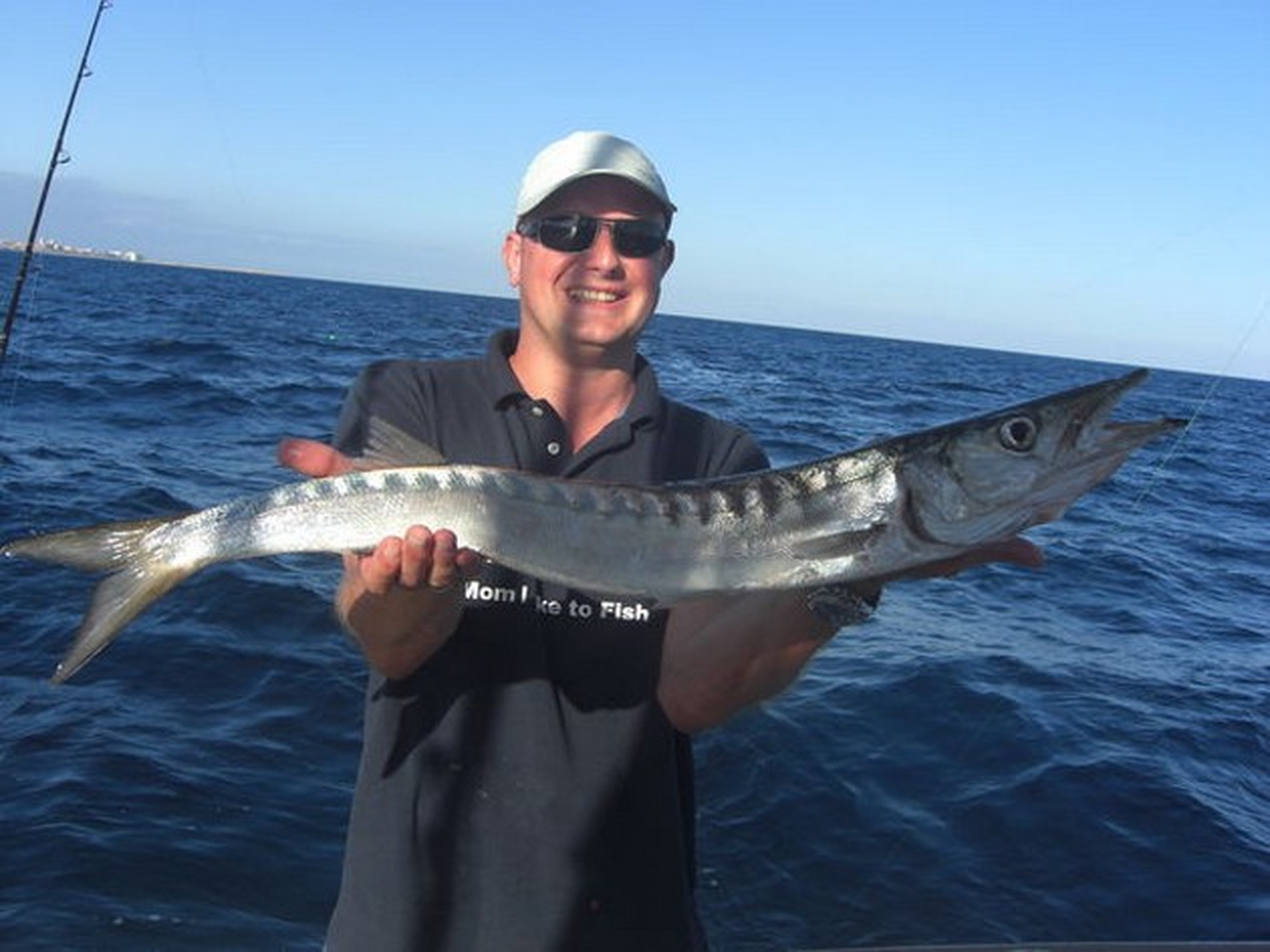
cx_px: 635
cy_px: 476
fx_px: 1394
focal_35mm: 38
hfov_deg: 49.0
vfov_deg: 37.7
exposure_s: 1/640
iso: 80
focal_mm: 7.9
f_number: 4
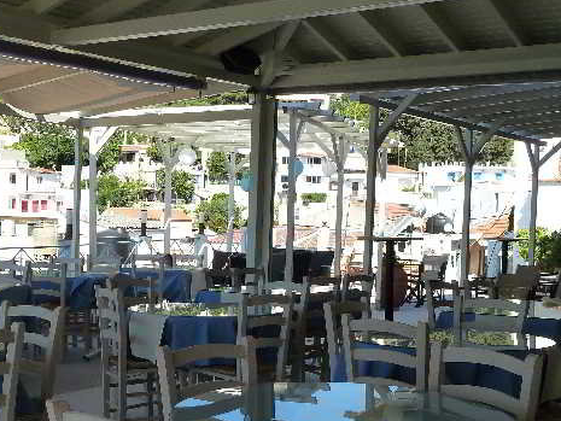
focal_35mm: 55
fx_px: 892
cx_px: 176
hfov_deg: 34.5
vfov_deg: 26.5
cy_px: 253
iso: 125
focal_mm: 5.3
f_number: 4
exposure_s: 1/400
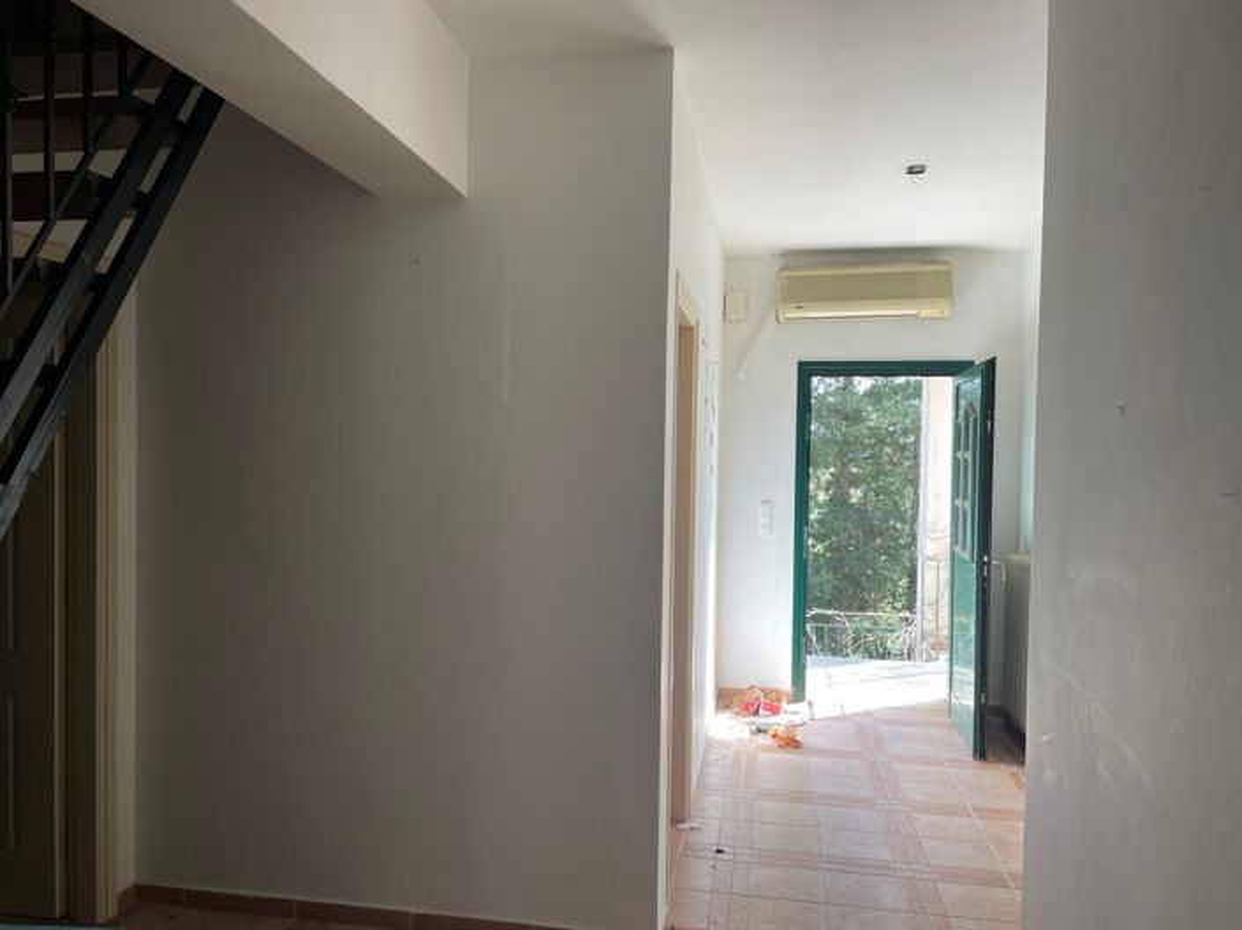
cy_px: 465
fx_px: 932
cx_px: 621
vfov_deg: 53.0
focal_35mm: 26
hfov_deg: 67.3
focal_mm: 4.2
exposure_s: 1/121
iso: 40
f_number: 1.6
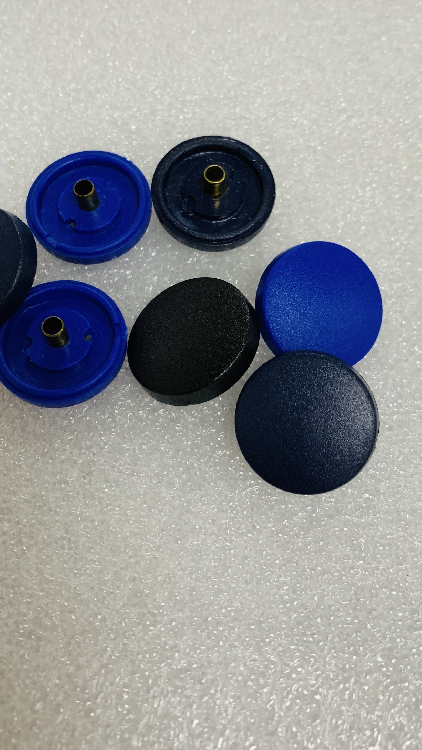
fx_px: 776
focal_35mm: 39
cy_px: 315
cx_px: 221
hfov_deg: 30.4
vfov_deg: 51.4
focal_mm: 4.25
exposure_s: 1/51
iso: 400
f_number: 1.8
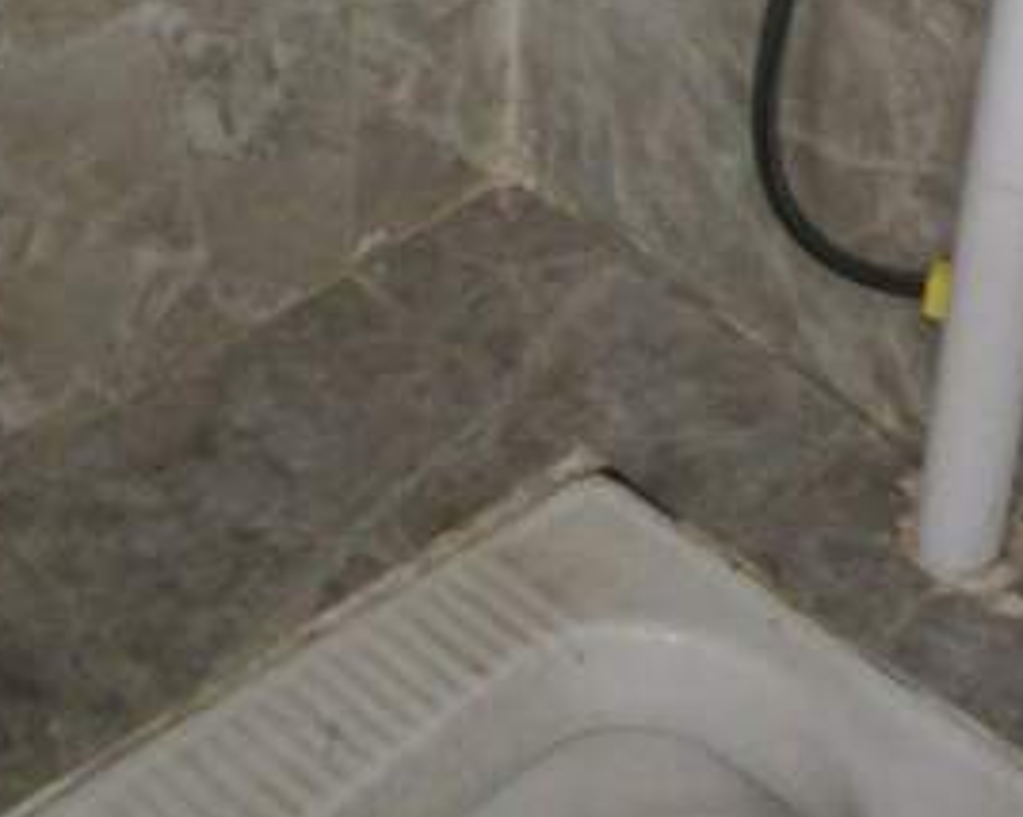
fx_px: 3177
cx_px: 248
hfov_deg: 18.2
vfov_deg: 14.1
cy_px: -246
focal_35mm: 105
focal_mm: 4.5
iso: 640
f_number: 2.2
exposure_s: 1/16.7
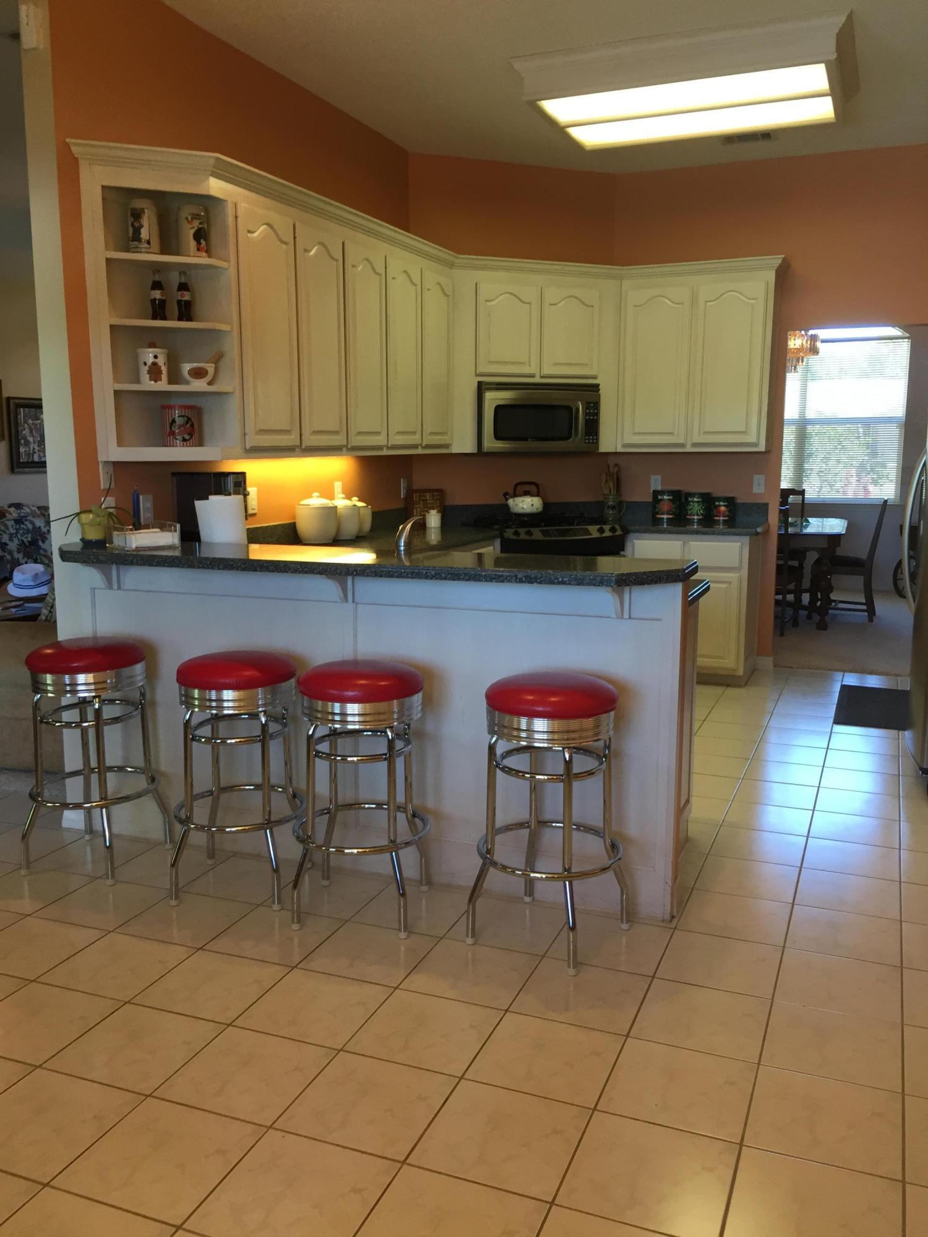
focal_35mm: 29
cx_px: 464
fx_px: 1037
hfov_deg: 48.2
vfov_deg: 61.7
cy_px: 618
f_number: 2.2
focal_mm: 4.15
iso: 32
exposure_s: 1/30
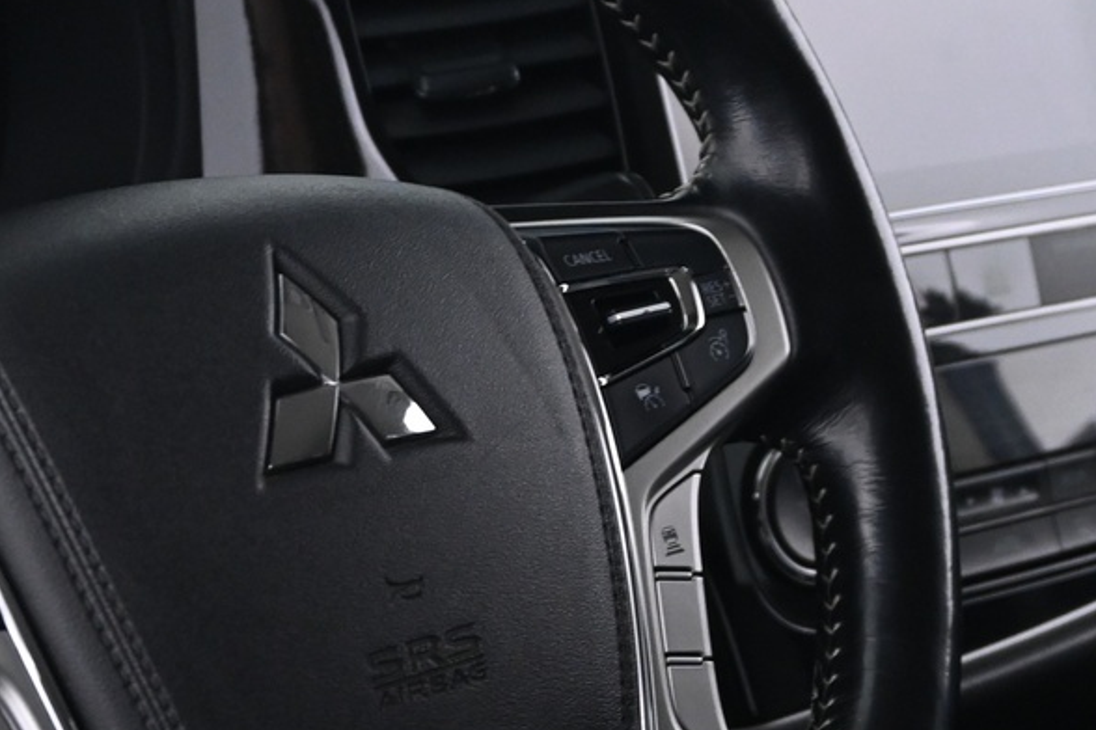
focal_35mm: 114
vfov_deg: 12.0
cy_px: 445
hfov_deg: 17.9
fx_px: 3461
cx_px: 343
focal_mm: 27.5
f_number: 4.5
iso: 1600
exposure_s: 1/10
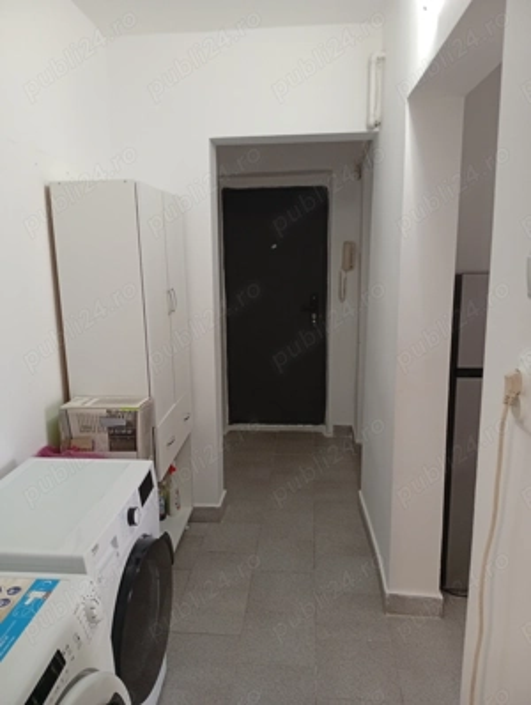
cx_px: 266
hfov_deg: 51.5
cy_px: 352
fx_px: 550
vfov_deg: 65.2
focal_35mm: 27
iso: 611
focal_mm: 3.98
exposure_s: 1/33.3
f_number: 1.8
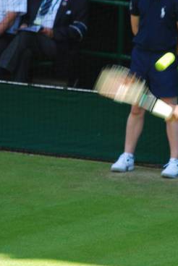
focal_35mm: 1142
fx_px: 8453
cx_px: 156
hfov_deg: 1.2
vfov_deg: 1.8
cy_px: 163
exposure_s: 1/160
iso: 180
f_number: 5.6
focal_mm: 400
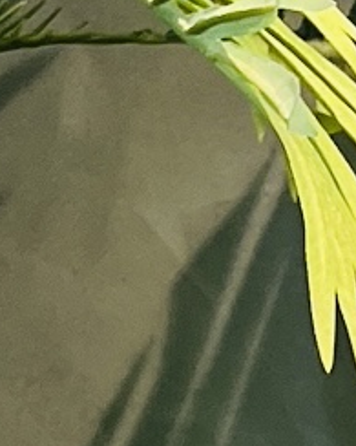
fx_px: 2767
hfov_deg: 6.4
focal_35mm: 210
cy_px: 1665
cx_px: 1236
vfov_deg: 7.3
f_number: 1.5
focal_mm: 5.7
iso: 125
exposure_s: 1/100
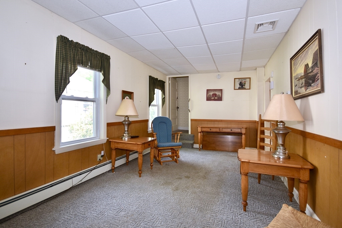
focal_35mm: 15
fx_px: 143
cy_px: 114
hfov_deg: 100.4
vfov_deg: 77.3
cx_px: 171
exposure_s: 1/60
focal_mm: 10
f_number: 4
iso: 280
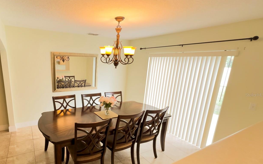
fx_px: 129
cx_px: 94
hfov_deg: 88.7
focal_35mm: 18
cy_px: 95
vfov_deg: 64.6
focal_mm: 1.57
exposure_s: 1/60
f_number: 1.8
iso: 320
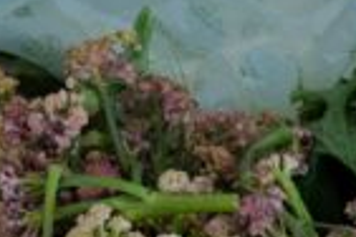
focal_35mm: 245
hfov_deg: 8.0
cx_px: 747
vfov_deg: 5.4
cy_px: 575
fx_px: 2423
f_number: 5.6
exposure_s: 1/250
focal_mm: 30.2
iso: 400
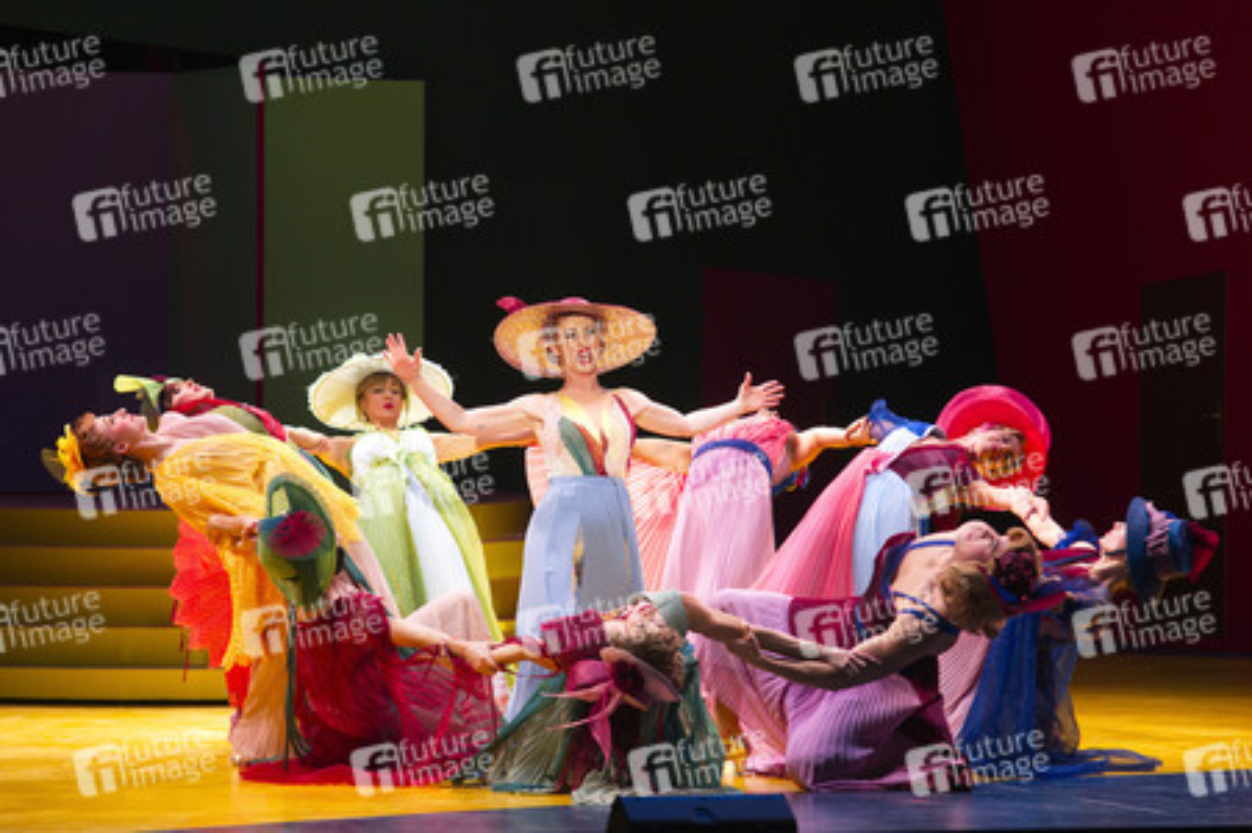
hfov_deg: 15.2
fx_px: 4691
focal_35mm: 135
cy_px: 416
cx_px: 626
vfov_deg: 10.1
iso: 1600
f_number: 5
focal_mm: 135
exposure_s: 1/250
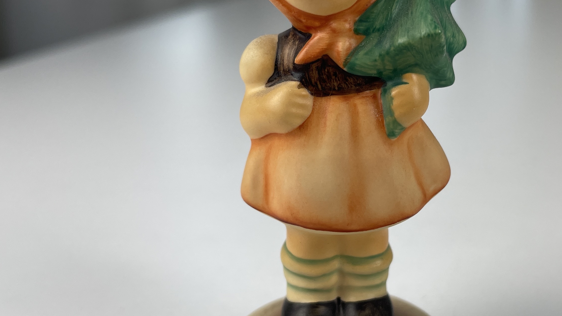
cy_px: 127
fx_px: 730
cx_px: 355
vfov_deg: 24.4
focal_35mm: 49
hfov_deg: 41.8
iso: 32
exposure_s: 1/276
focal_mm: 5.1
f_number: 1.6
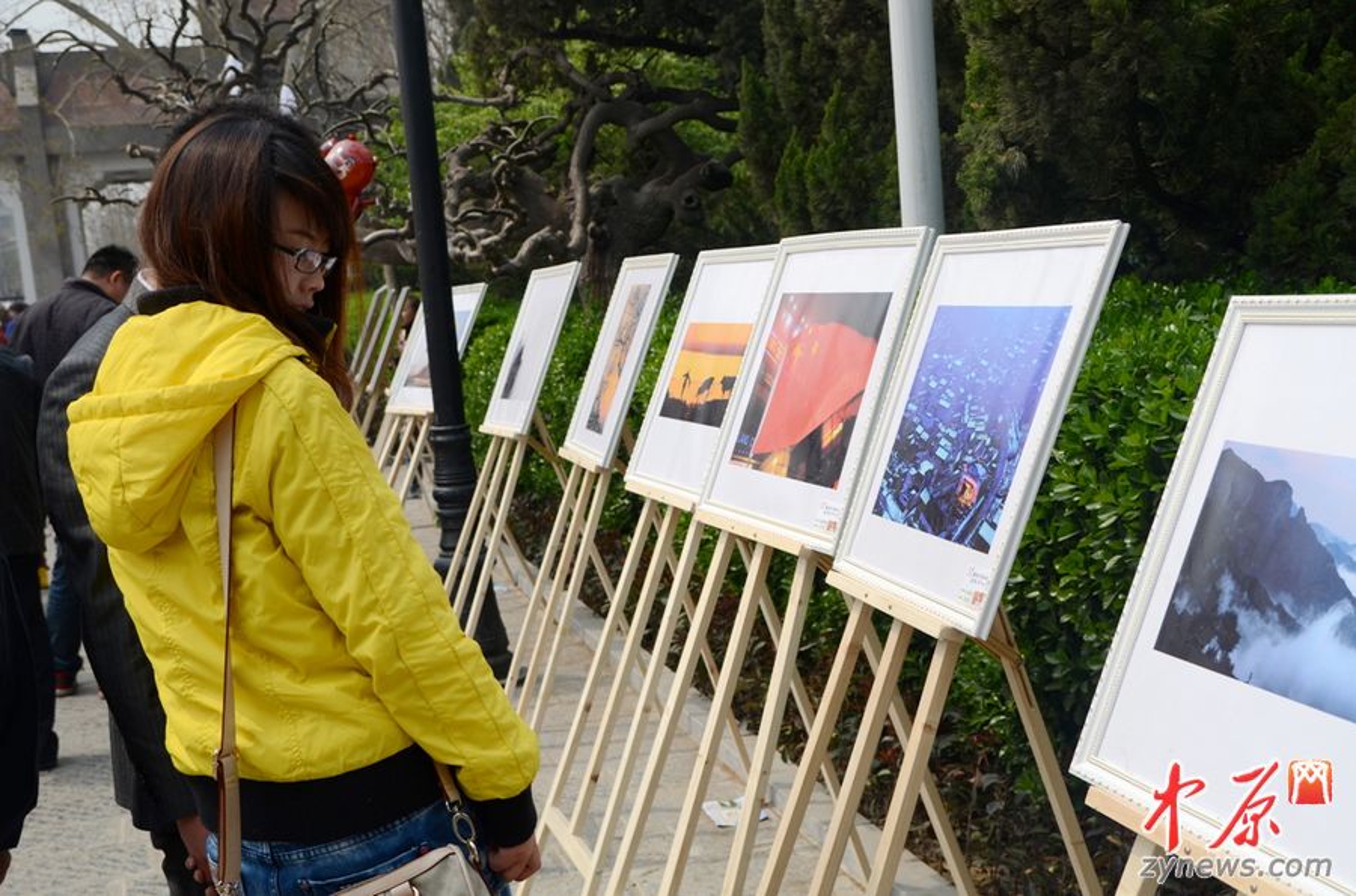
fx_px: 1972
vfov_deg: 25.6
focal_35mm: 52
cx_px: 678
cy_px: 448
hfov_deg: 37.9
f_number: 5.6
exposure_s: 1/500
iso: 100
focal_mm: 35
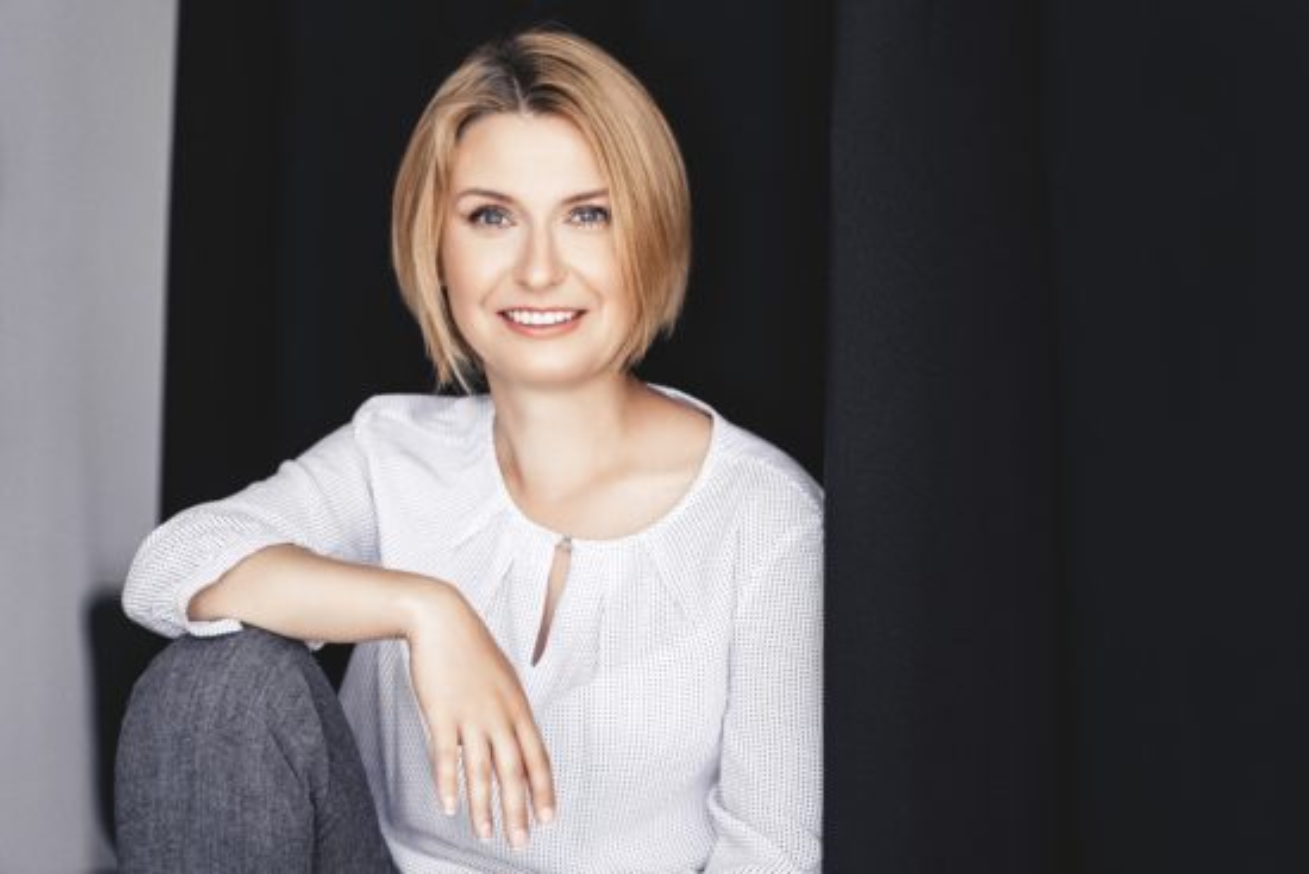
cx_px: 654
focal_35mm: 107
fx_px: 3891
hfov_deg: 19.1
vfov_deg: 12.8
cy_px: 437
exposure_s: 1/250
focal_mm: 107
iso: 320
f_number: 2.8
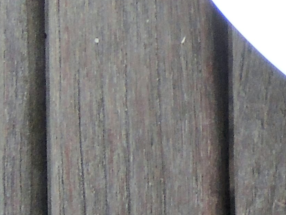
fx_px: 1099
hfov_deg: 11.2
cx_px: 778
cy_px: -225
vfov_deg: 10.2
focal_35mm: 133
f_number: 2.8
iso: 220
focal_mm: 4.3
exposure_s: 1/30
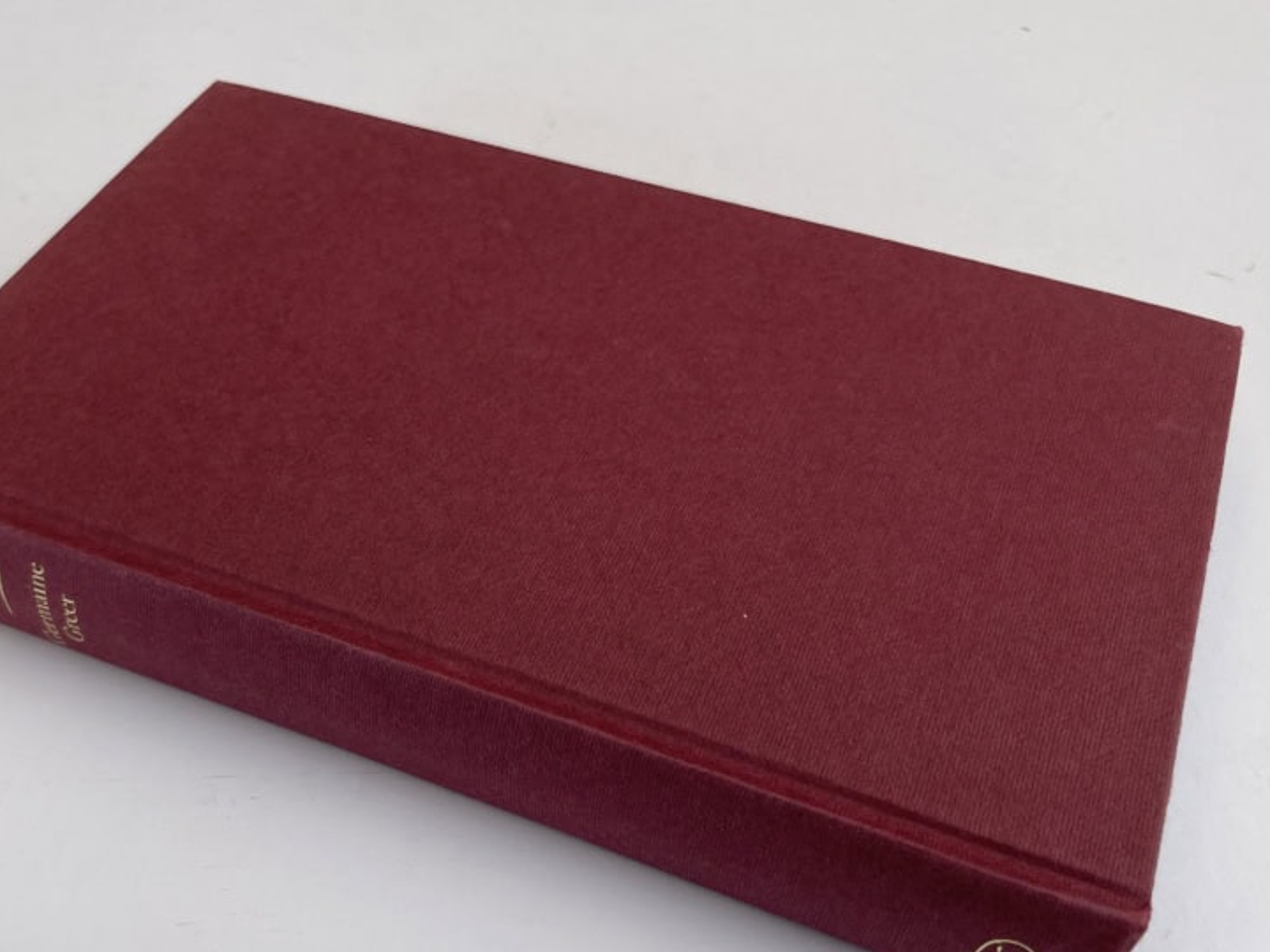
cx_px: 490
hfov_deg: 49.7
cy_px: 605
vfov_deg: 38.4
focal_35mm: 37
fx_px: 1357
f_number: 1.6
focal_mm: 4.2
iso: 32
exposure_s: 1/337
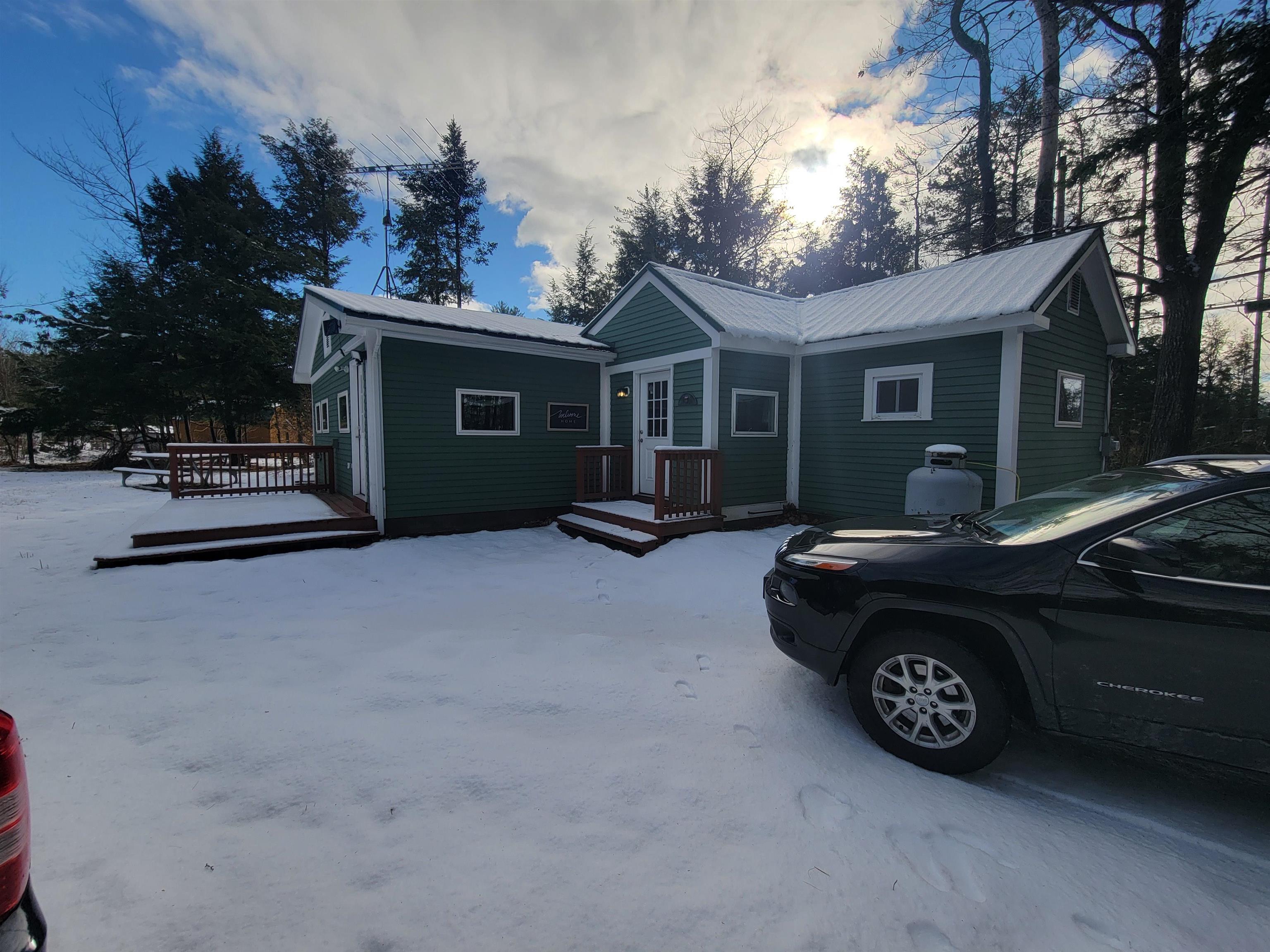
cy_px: 476
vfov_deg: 89.9
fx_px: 477
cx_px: 635
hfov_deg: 106.2
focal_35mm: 13
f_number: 2.2
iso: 50
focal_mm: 2.2
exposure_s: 1/1780
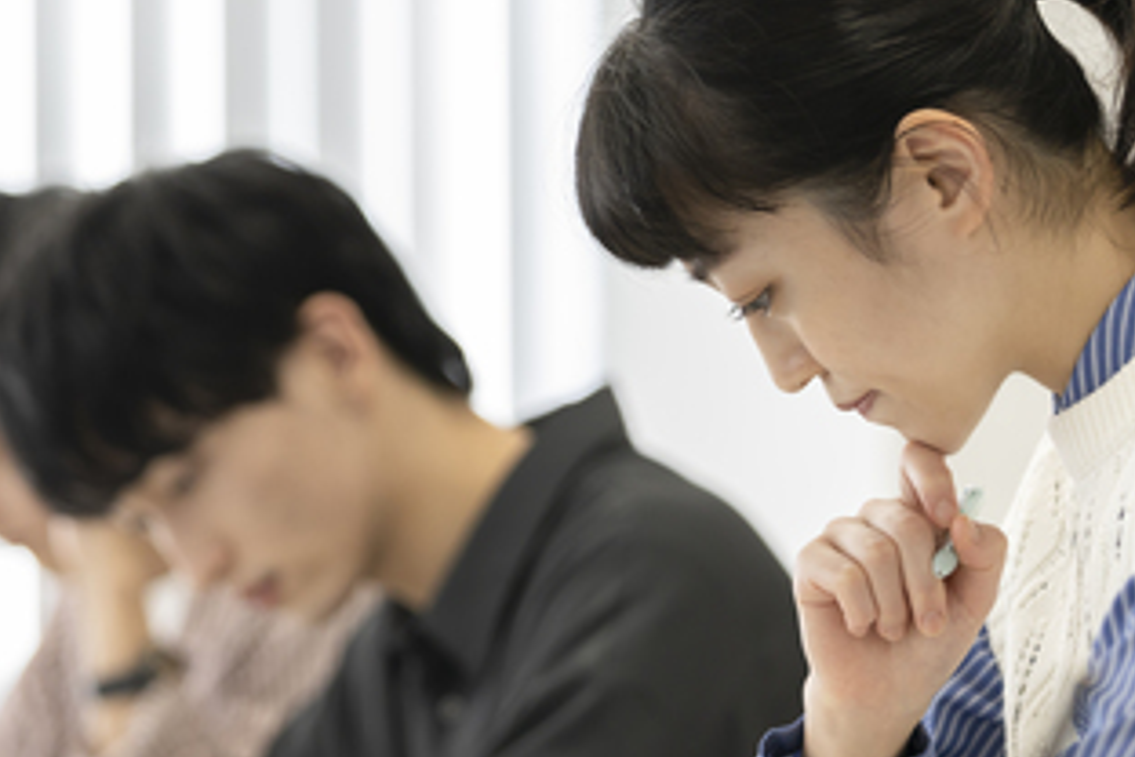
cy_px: 477
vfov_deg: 5.9
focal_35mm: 234
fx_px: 7377
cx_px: 549
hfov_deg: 8.8
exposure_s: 1/250
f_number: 3.2
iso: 640
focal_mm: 114
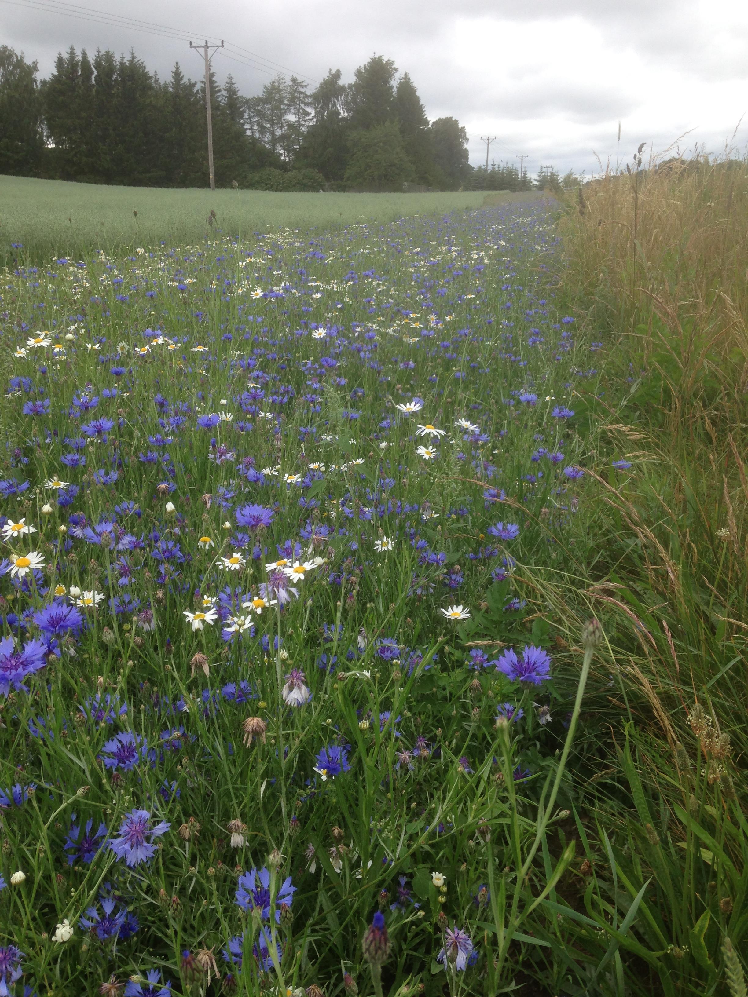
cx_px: 374
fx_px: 951
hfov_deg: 42.9
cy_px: 498
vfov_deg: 55.4
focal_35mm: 33
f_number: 2.4
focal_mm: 4.12
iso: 50
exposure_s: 1/542
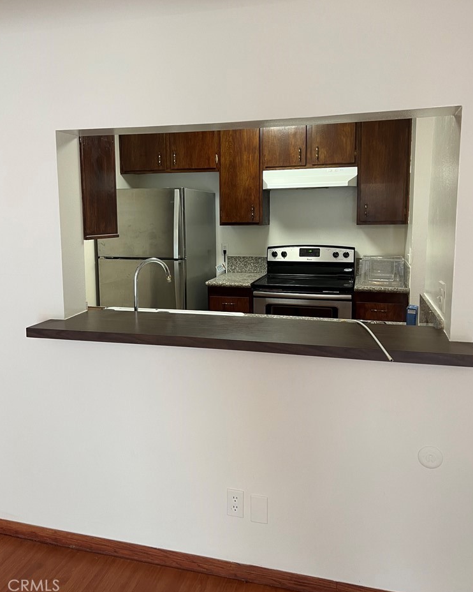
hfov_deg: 51.5
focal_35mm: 28
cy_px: 268
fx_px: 490
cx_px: 237
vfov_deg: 62.1
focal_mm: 5.7
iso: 80
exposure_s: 1/60
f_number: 1.5
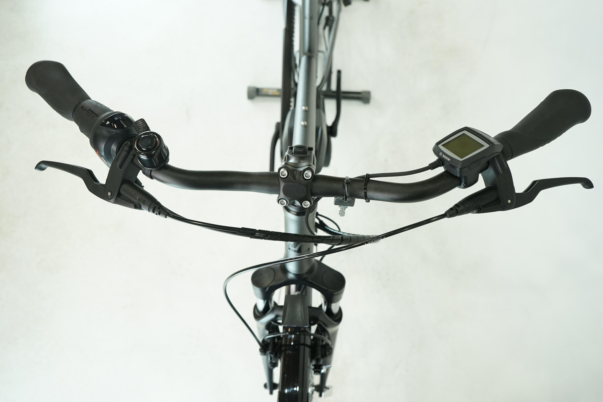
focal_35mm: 33
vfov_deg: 40.0
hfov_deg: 57.2
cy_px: 201
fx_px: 553
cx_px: 302
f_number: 5.6
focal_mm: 33
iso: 1600
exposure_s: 1/200
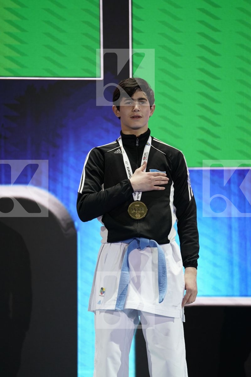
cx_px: 126
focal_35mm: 200
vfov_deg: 10.3
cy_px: 188
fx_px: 2092
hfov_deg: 6.9
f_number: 2.8
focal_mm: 200
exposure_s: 1/250
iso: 400
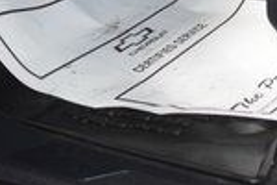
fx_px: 885
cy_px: -197
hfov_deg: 16.9
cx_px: 342
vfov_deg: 10.8
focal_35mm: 115
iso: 3200
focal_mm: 18
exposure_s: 1/80
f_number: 3.5
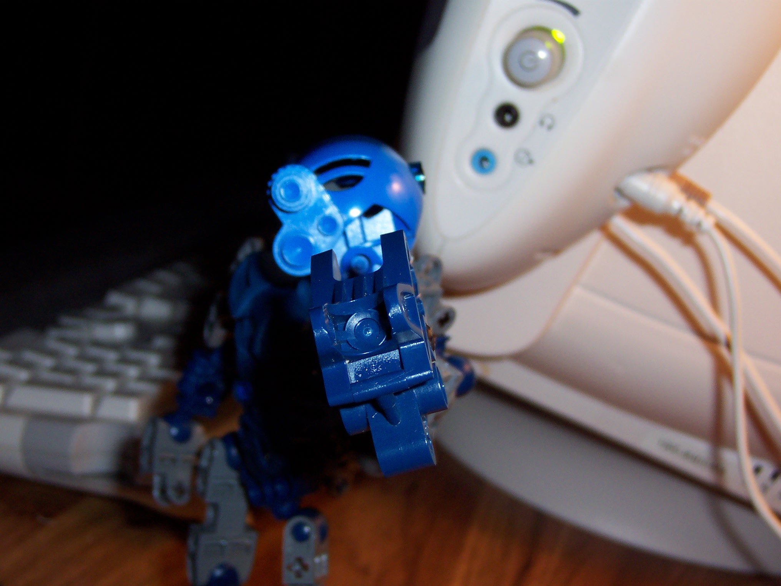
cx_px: 390
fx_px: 1512
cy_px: 293
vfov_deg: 21.9
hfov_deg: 29.0
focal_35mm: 67
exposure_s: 1/60
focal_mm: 10.4
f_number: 3.4
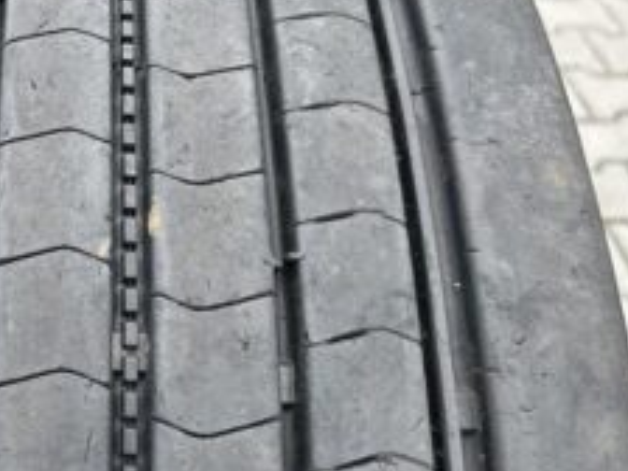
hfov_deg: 36.2
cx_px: 81
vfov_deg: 28.5
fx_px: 907
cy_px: 100
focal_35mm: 50
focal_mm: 5.7
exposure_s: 1/666
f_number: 1.5
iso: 50
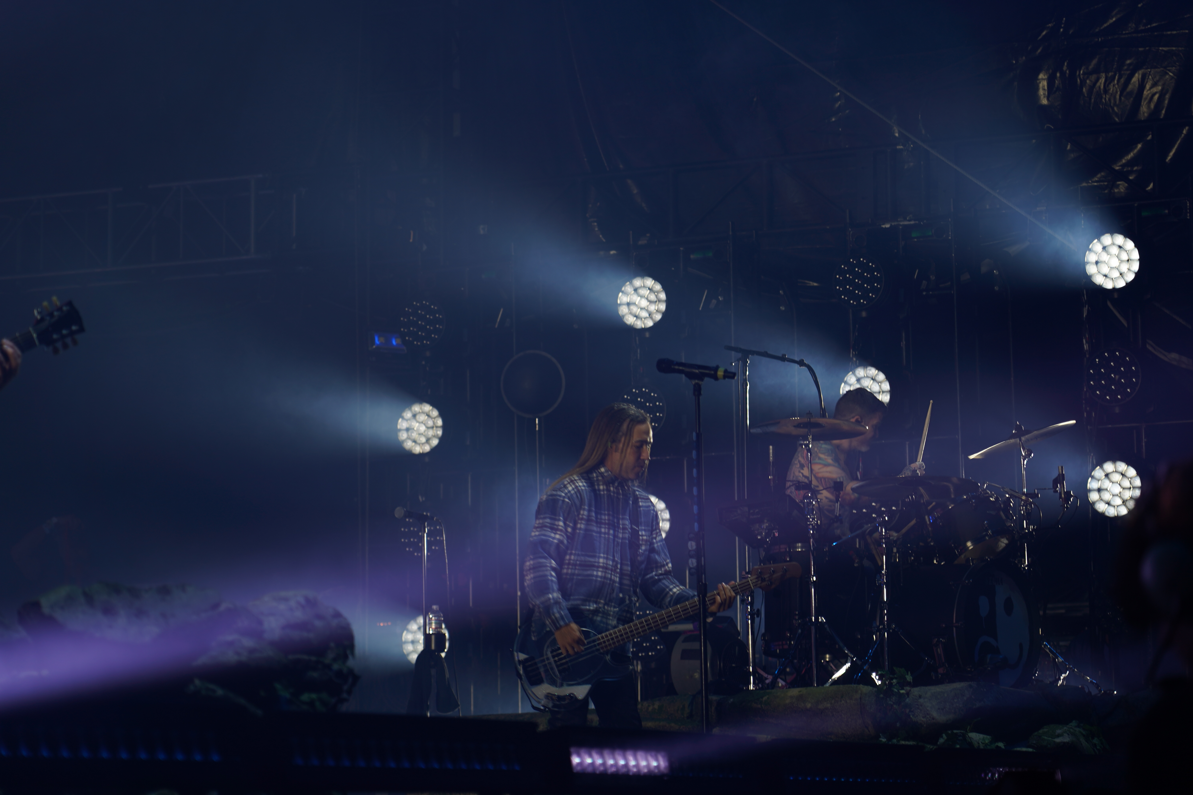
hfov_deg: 19.5
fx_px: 3479
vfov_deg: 13.0
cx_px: 596
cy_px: 398
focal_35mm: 105
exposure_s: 1/125
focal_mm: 105
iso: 125
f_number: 4
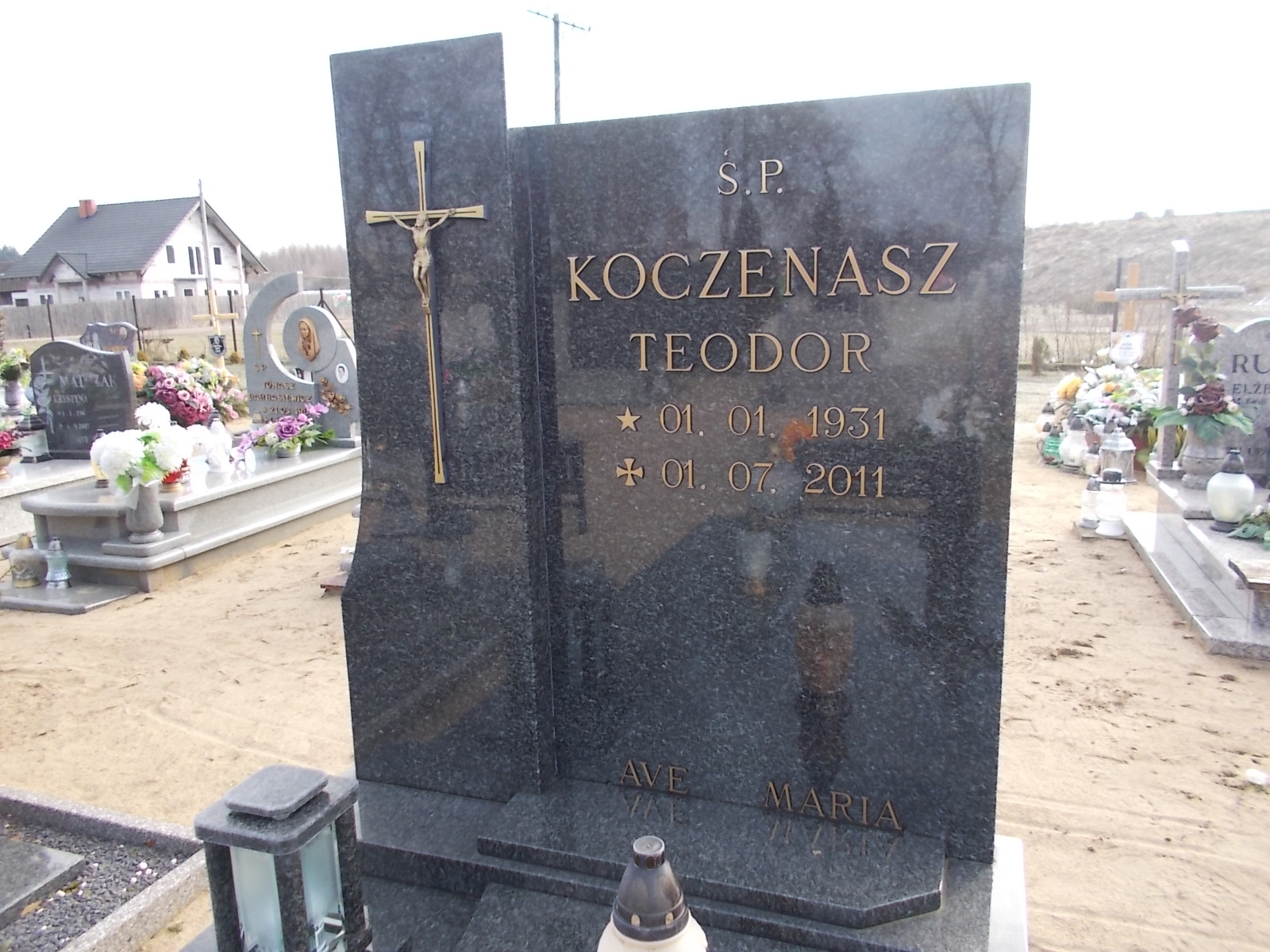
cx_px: 635
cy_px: 476
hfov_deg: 67.3
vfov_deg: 53.1
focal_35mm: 26
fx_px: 954
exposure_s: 1/160
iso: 80
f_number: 3.2
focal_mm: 4.6
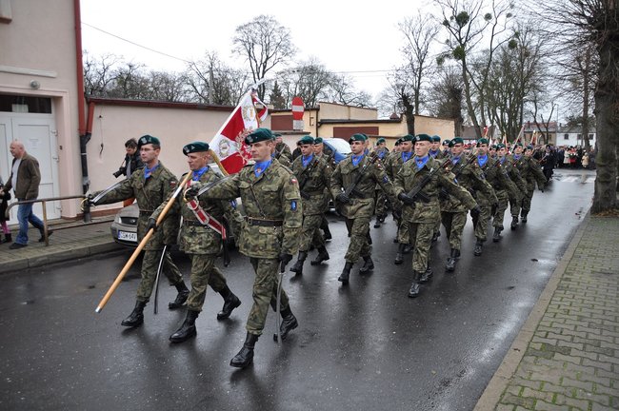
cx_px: 310
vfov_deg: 47.8
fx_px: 464
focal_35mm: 27
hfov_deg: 67.4
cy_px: 206
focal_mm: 18
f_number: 3.5
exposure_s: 1/320
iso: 250
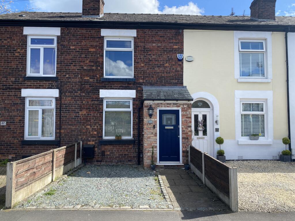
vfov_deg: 53.1
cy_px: 110
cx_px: 148
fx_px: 222
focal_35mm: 26
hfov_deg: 67.3
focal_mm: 4.25
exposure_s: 1/1258
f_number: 1.8
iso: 32
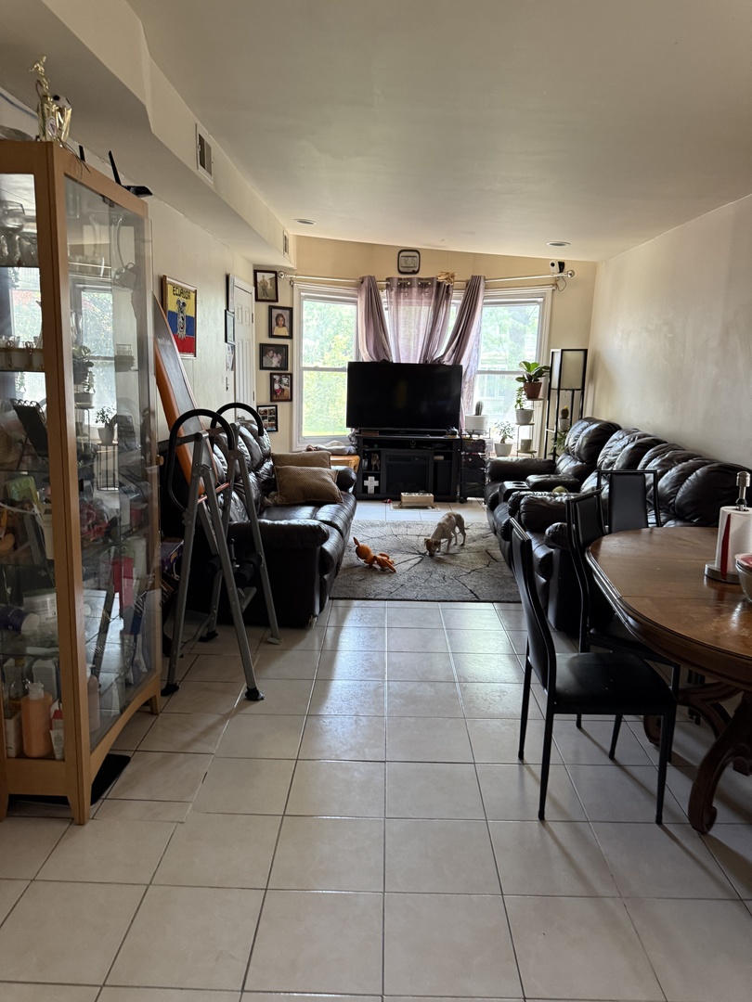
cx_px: 376
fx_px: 695
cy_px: 501
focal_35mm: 24
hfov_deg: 56.8
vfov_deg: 71.6
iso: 320
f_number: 1.78
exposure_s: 1/60
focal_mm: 6.76
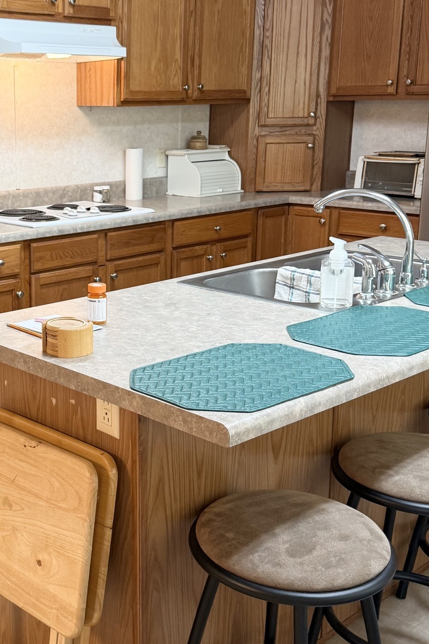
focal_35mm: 46
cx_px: 72
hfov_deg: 28.5
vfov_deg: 42.7
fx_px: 822
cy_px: 308
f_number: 1.78
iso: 200
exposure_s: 1/60
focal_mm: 6.76
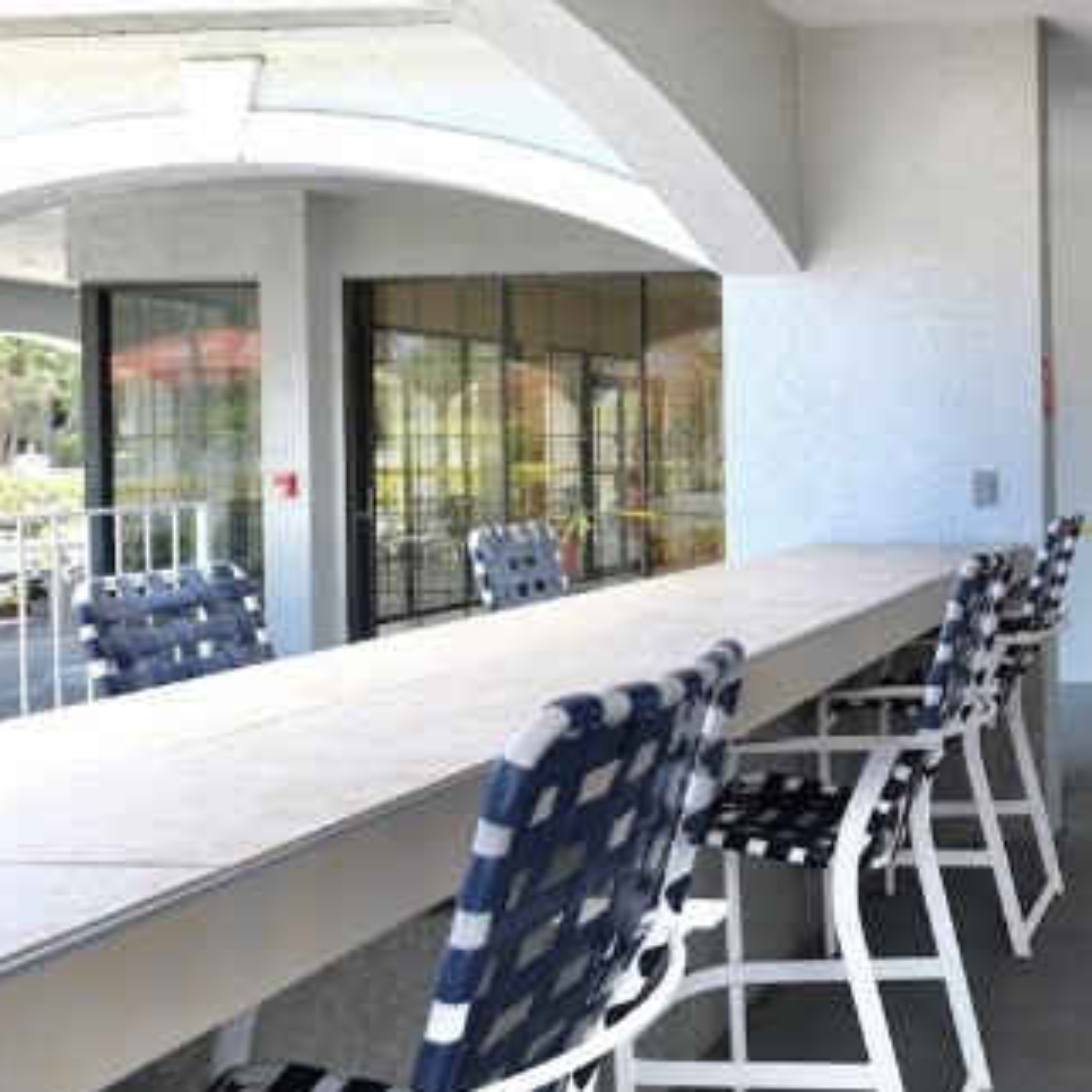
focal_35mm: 45
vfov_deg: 37.5
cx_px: 1156
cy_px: 461
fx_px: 1606
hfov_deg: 33.5
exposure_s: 1/125
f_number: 4
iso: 250
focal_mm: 20
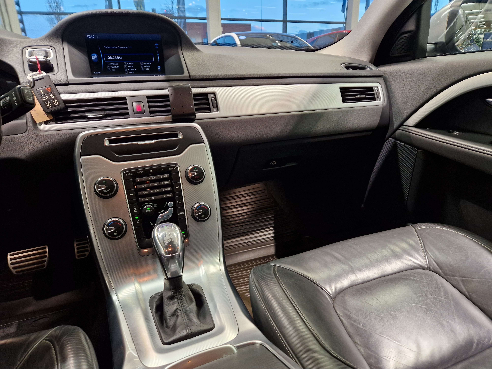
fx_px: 327
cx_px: 246
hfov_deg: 73.9
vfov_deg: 58.9
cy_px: 184
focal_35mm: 23
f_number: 1.8
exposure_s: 1/100
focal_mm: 5.4
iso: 320
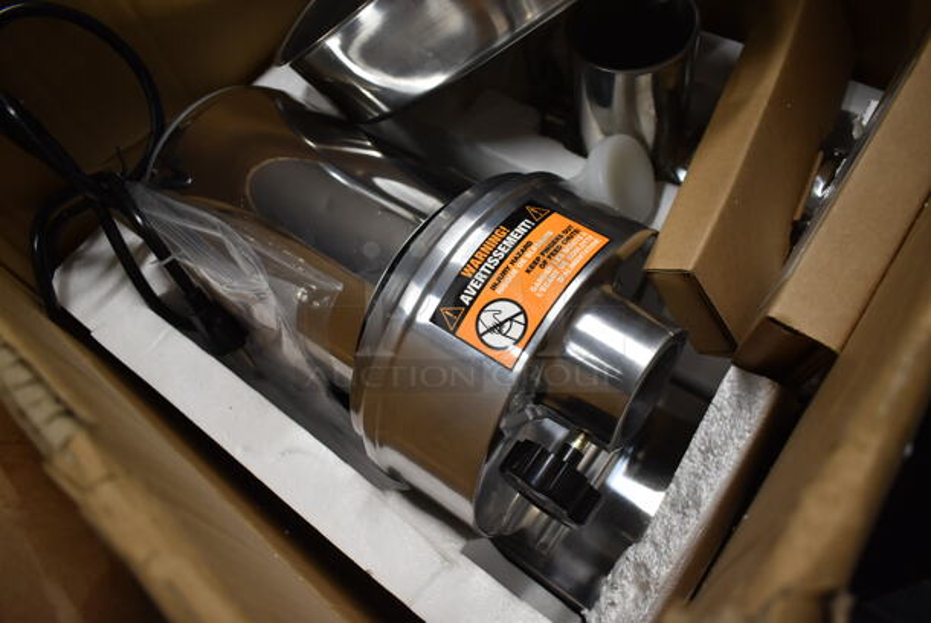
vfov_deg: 48.0
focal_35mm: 27
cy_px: 312
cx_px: 466
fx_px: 699
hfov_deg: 67.3
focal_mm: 18
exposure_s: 1/30
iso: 640
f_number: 3.5
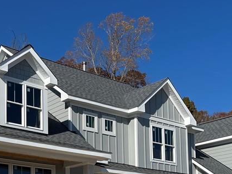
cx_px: 64
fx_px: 422
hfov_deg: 30.3
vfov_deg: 21.8
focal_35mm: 63
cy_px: 200
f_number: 1.6
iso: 50
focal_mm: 5.1
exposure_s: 1/8403
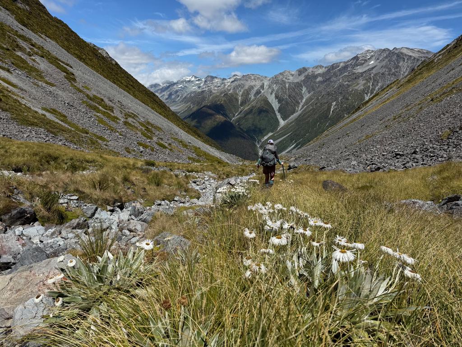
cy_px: 174
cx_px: 231
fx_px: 320
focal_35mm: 24
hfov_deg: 71.6
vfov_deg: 56.8
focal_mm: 6.76
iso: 80
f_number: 1.78
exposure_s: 1/6711
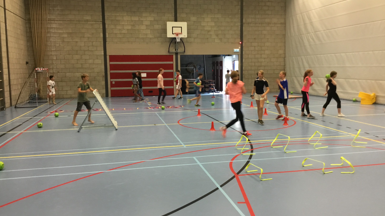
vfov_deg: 34.6
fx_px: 347
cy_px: 101
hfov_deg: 58.0
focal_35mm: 34
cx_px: 192
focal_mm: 3.3
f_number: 2.4
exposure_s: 1/33
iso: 125
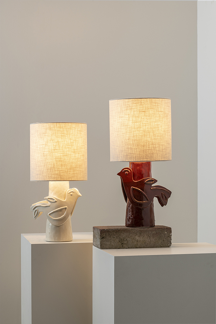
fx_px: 774
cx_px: 108
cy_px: 162
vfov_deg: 23.6
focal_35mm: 86
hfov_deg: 15.9
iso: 100
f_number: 10
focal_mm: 86
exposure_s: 1/125
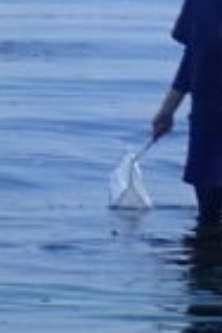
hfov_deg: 1.8
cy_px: 57
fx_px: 6992
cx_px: 158
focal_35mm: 756
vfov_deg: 2.7
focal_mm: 18
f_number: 6.3
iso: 100
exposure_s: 1/250
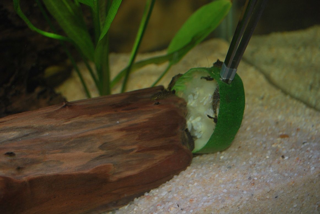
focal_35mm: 51
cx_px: 160
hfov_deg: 38.8
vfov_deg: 26.6
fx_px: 454
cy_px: 107
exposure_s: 1/60
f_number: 5
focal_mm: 34
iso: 200
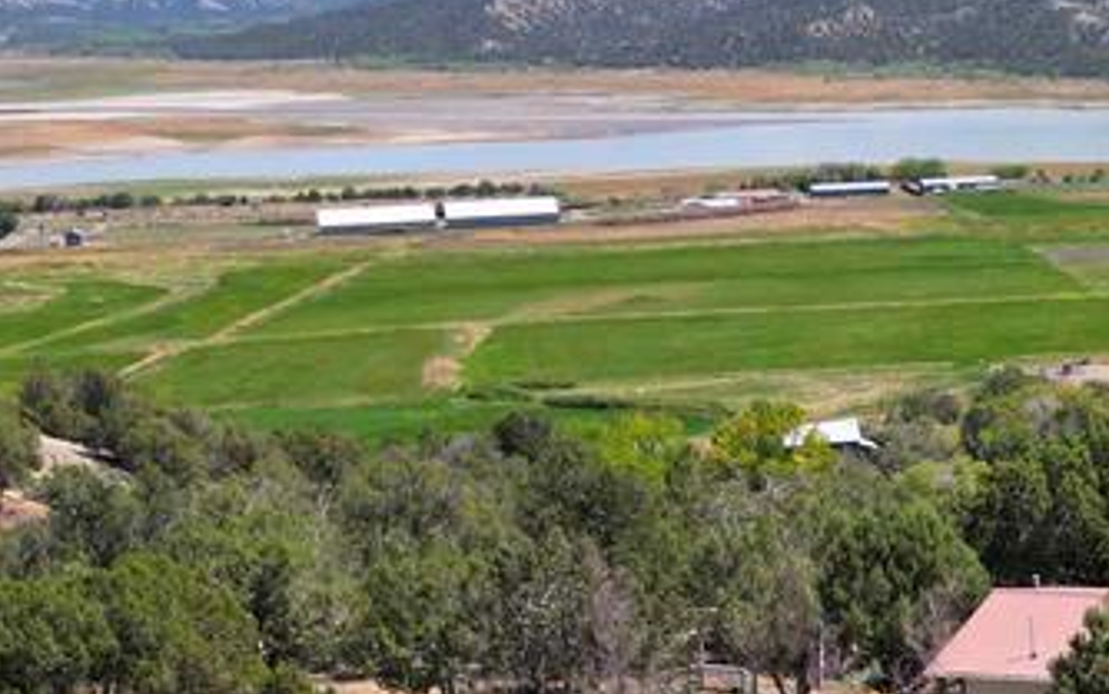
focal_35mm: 78
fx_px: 2358
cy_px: 727
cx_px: 1272
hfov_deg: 24.4
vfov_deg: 16.3
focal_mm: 6.72
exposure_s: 1/80
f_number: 1.7
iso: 100
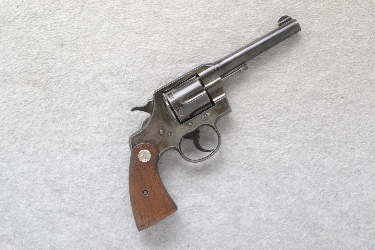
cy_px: 125
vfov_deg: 25.8
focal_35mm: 52
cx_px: 188
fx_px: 547
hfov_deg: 37.9
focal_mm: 35
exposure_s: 1/60
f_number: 20
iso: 3200
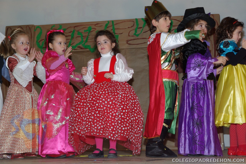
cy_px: 82
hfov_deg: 27.0
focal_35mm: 75
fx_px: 513
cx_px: 123
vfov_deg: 18.2
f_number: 5.6
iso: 400
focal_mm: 50
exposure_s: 1/60
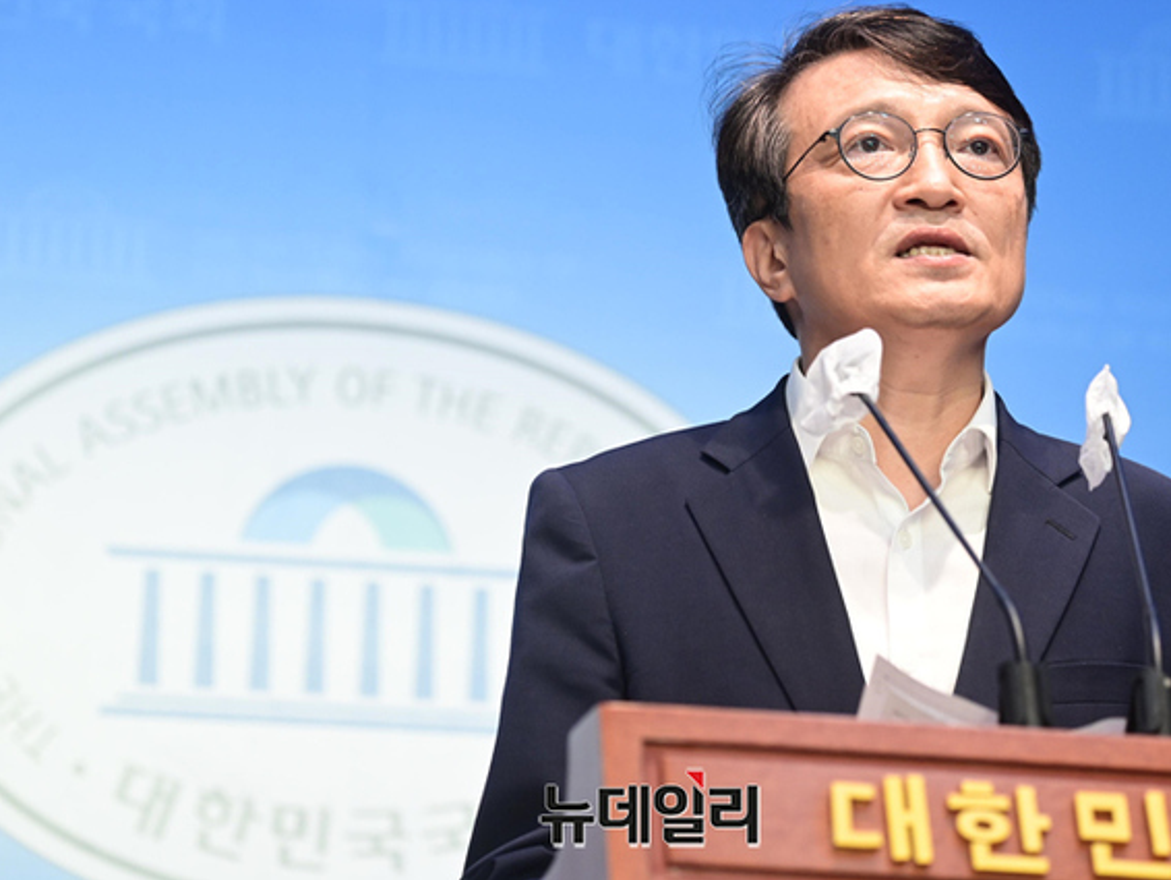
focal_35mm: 163
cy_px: 440
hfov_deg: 12.1
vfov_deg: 9.1
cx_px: 645
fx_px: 5516
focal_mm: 150
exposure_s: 1/320
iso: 2000
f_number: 5
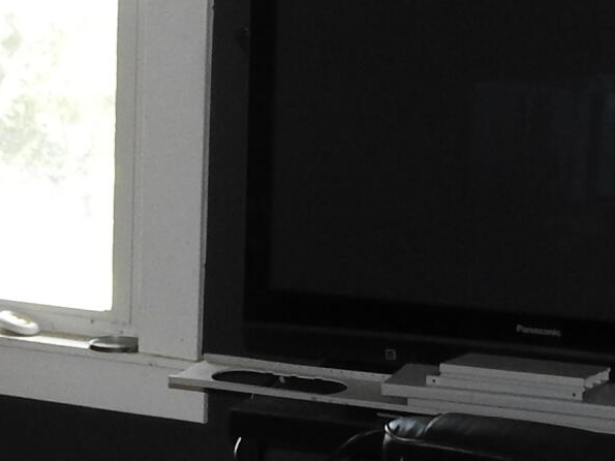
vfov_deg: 12.2
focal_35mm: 121
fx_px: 2149
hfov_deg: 16.3
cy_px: 383
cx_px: 295
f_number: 3.3
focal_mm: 4.3
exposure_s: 1/30
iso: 200
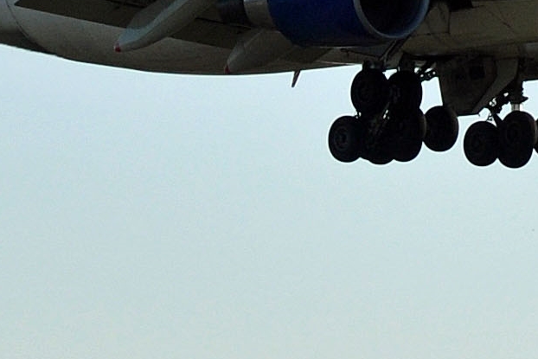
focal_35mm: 503
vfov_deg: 2.7
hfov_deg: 4.1
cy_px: -107
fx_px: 7522
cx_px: 333
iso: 250
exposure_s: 1/1250
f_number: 6.3
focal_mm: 75
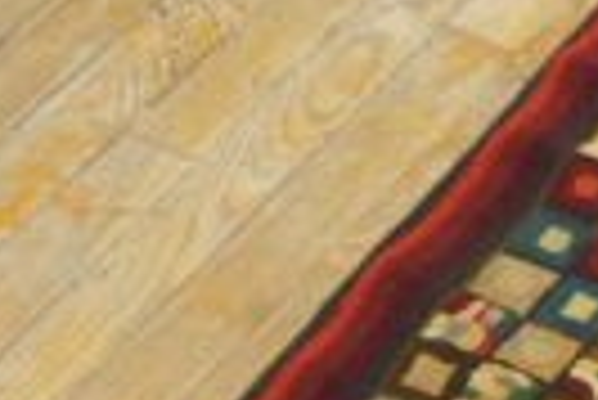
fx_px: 2133
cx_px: 1169
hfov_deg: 13.7
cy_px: 703
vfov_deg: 10.2
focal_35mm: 128
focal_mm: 19
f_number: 4
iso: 3200
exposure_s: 1/160
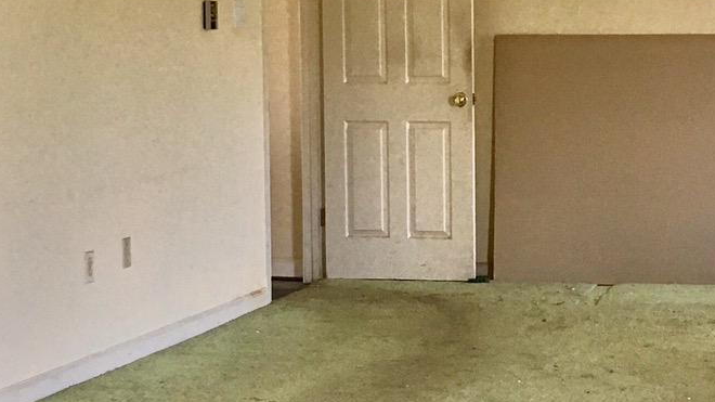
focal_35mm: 98
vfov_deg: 12.3
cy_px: 163
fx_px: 1858
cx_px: 618
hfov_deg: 21.4
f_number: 2.2
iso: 40
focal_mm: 4.15
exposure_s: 1/30
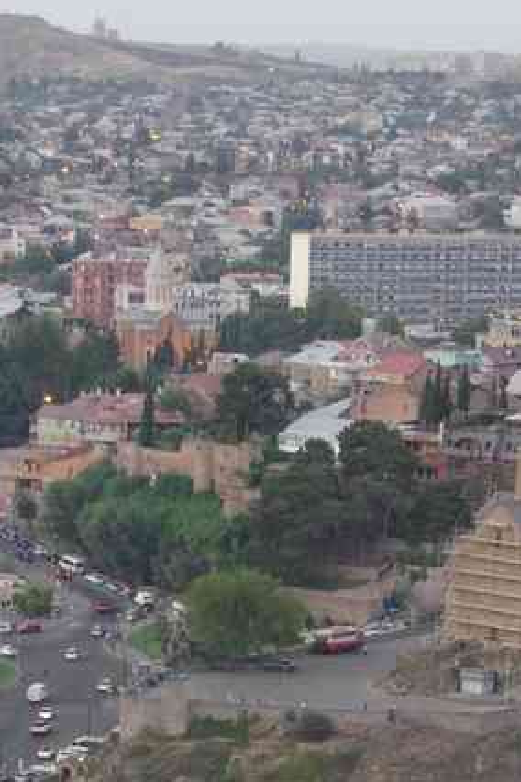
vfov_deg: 16.1
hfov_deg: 11.1
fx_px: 2674
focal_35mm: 123
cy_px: 882
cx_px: 215
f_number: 4
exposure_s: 1/25
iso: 3200
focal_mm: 35
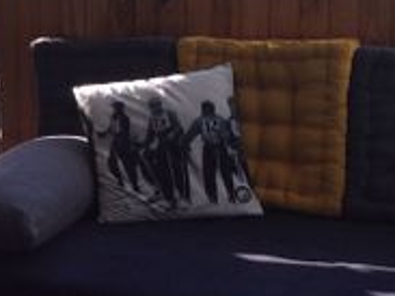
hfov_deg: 17.8
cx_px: -88
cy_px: 82
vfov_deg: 14.0
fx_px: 1197
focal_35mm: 105
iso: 32
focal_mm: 3.3
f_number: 2.4
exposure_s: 1/118
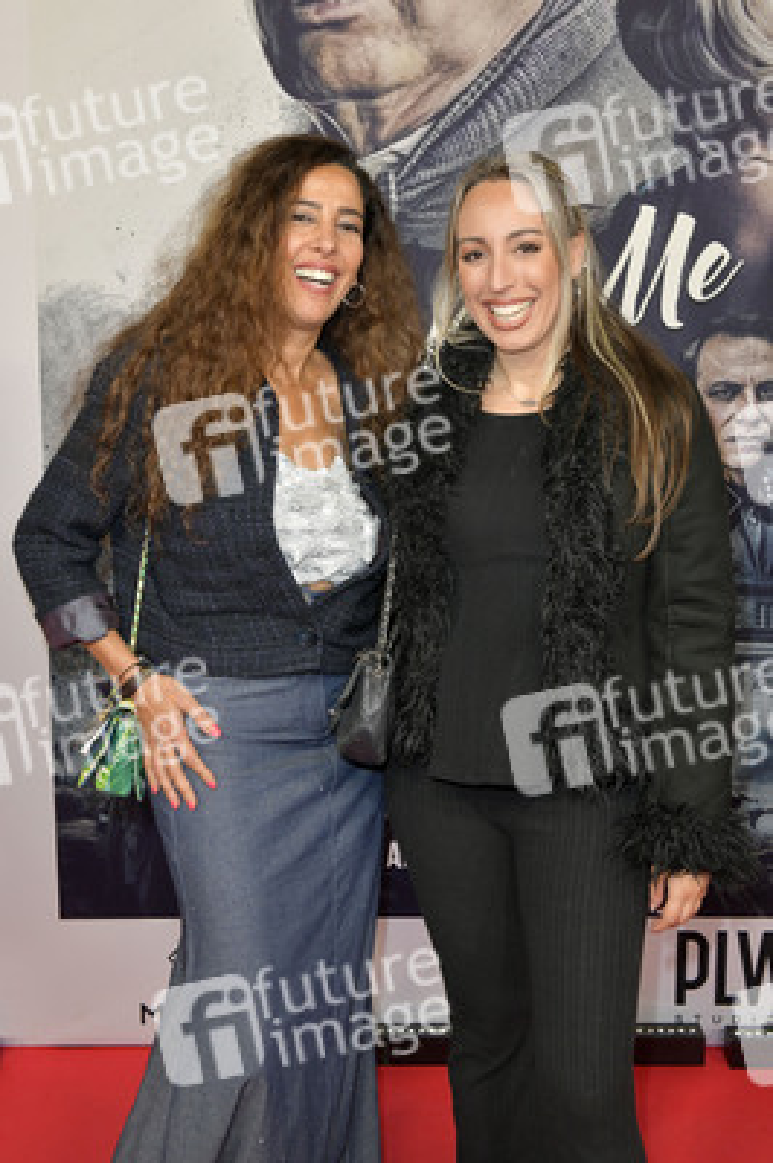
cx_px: 386
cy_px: 582
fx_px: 1420
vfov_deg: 44.5
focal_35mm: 44
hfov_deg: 30.5
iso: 1600
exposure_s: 1/250
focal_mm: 44
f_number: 8
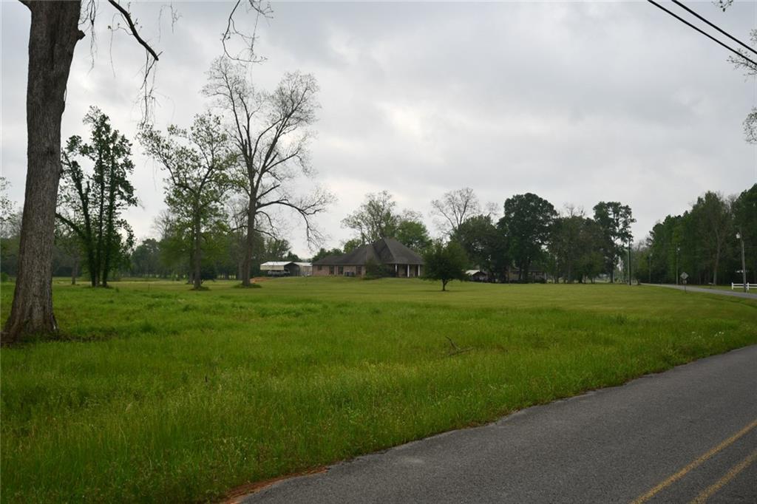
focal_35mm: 36
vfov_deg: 36.8
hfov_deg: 53.1
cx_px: 378
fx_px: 757
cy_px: 252
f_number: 5.6
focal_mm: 24
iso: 100
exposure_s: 1/250
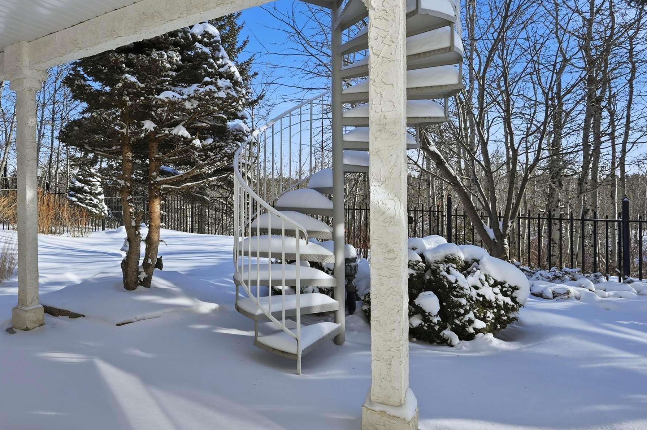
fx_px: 431
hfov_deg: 69.1
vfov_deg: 52.9
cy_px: 187
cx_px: 164
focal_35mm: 24
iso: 100
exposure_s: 1/800
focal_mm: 14
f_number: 9
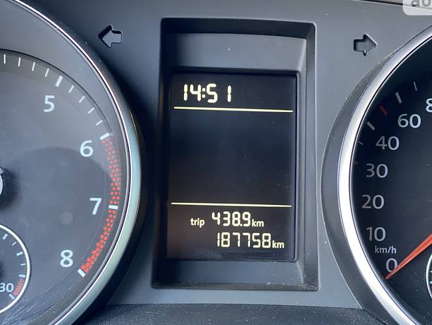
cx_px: 243
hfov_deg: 30.2
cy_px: 178
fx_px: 799
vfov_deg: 22.9
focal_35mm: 64
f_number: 2
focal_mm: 6
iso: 320
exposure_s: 1/40
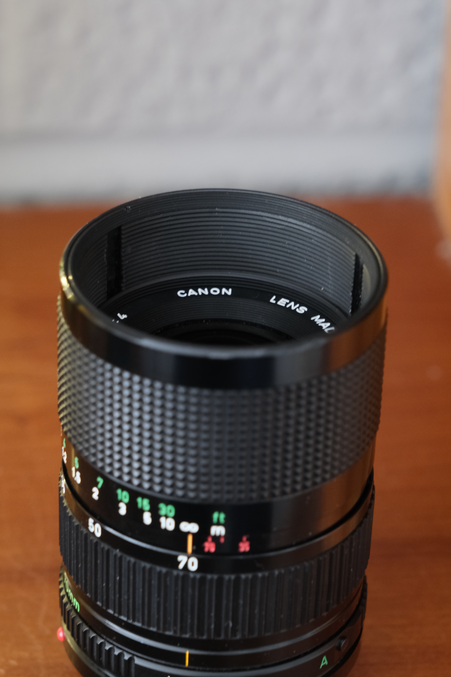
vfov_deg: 17.1
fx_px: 2255
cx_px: 226
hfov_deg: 11.4
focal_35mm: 120
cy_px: 338
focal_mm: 80
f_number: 5.6
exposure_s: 1/6
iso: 1600
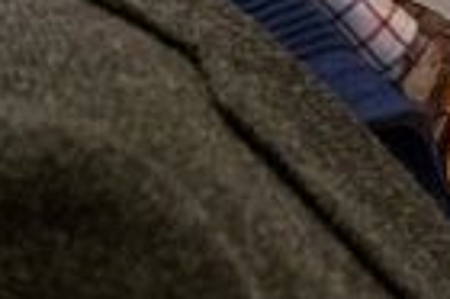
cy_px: -286
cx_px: 800
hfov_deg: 2.4
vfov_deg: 1.6
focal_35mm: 868
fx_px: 10837
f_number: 4.5
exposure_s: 1/125
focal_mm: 140
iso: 1600
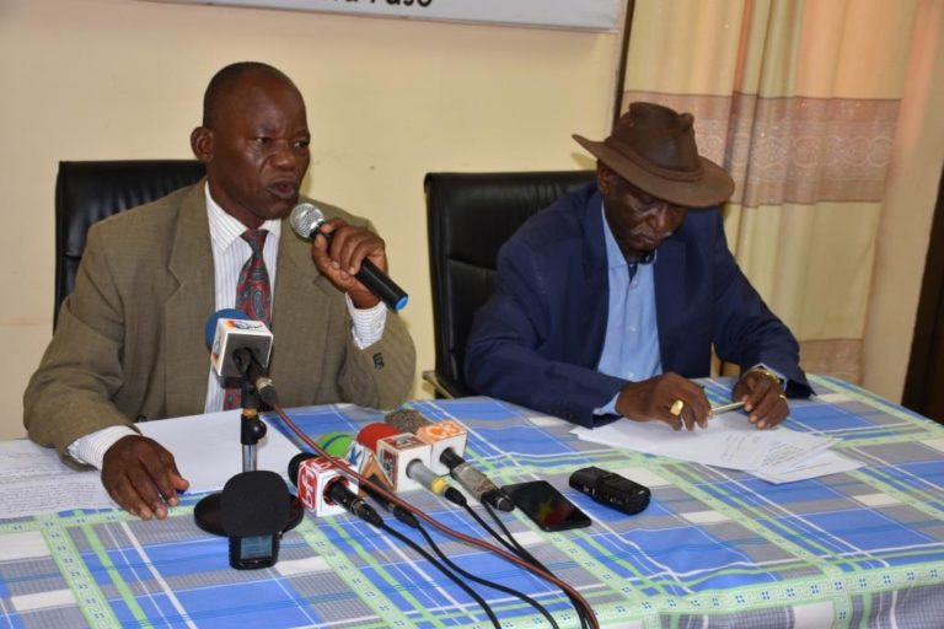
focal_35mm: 51
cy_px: 314
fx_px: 1337
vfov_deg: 26.5
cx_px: 472
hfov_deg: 38.9
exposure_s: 1/60
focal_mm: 34
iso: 400
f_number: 4.2
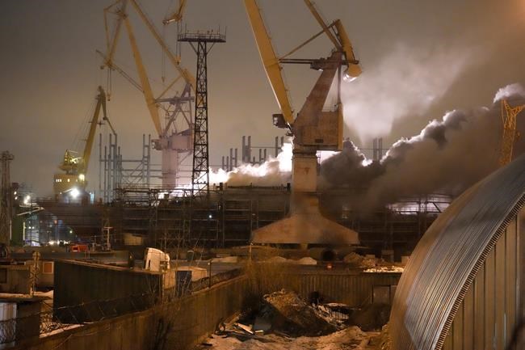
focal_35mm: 100
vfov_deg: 13.7
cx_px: 262
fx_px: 1458
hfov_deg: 20.4
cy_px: 175
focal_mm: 100
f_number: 5.6
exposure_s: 1/50
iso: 20000
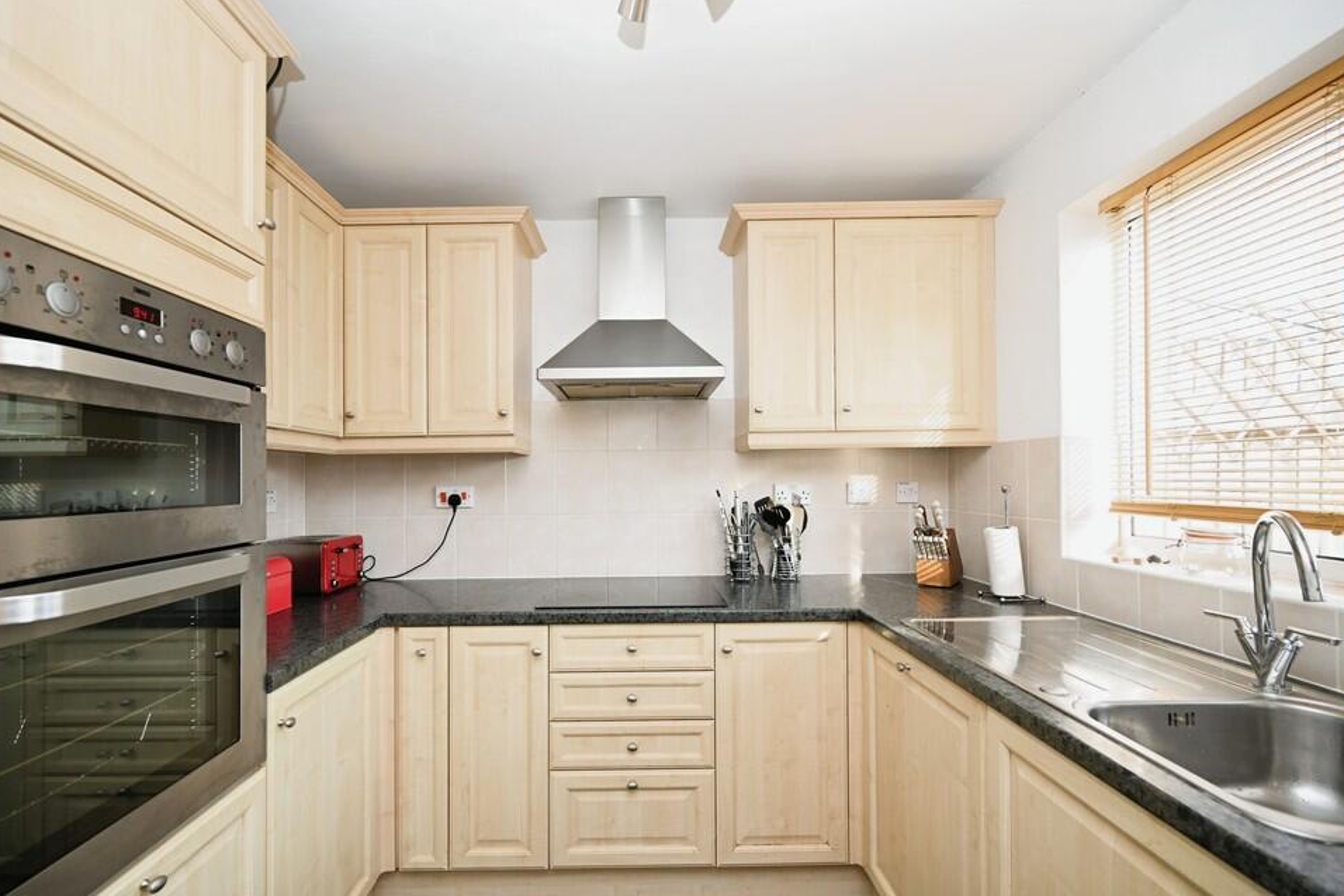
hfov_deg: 100.3
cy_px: 454
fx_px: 560
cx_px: 637
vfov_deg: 77.3
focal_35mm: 15
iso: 160
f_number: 4
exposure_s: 1/60
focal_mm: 14
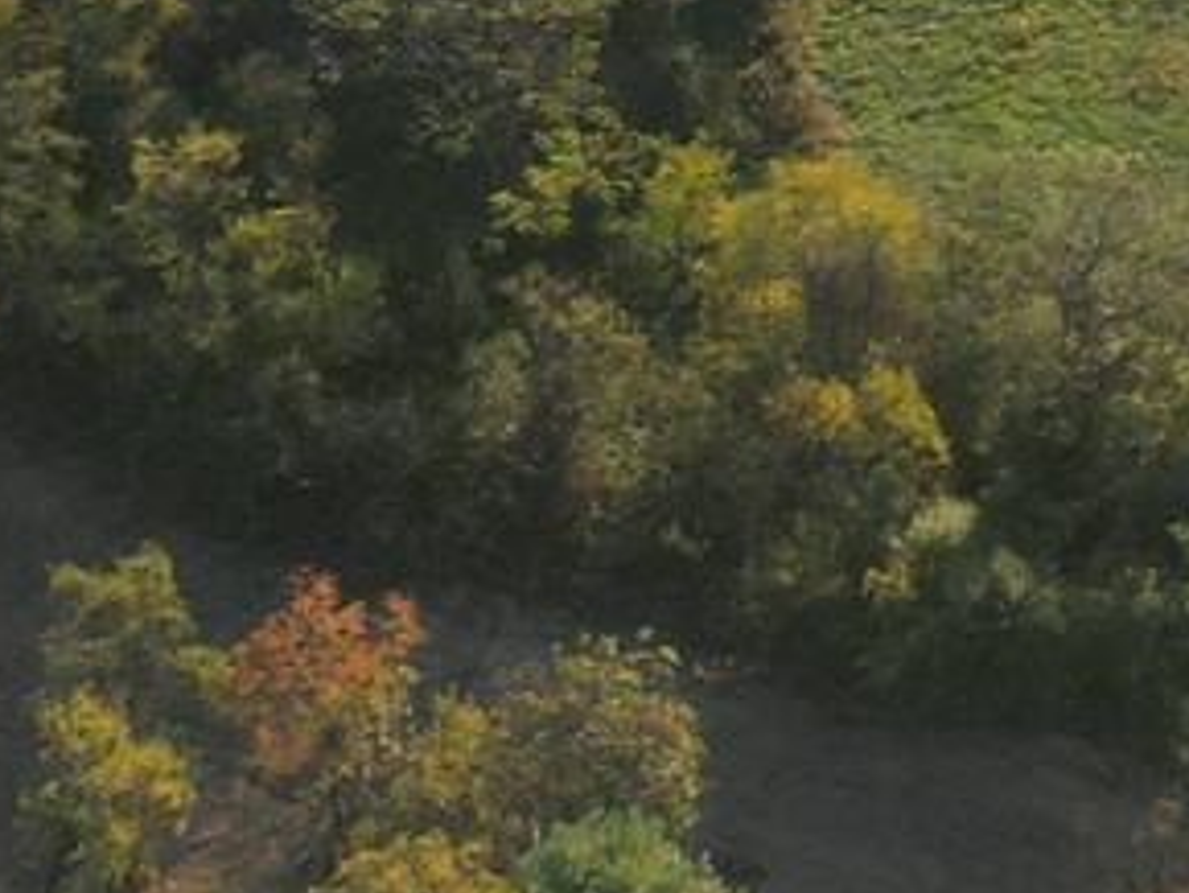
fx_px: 5842
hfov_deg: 11.2
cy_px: -1572
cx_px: 1724
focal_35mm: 170
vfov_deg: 7.8
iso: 200
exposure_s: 1/1000
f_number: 1.7
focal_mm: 6.72
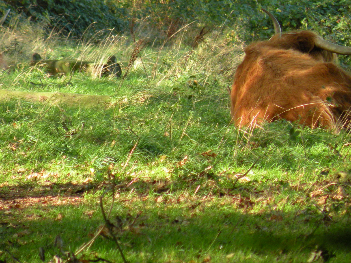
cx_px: 157
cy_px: 79
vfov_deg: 1.9
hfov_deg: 2.5
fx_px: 8133
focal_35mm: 802
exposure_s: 1/127
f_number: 4.5
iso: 219
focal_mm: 84.2
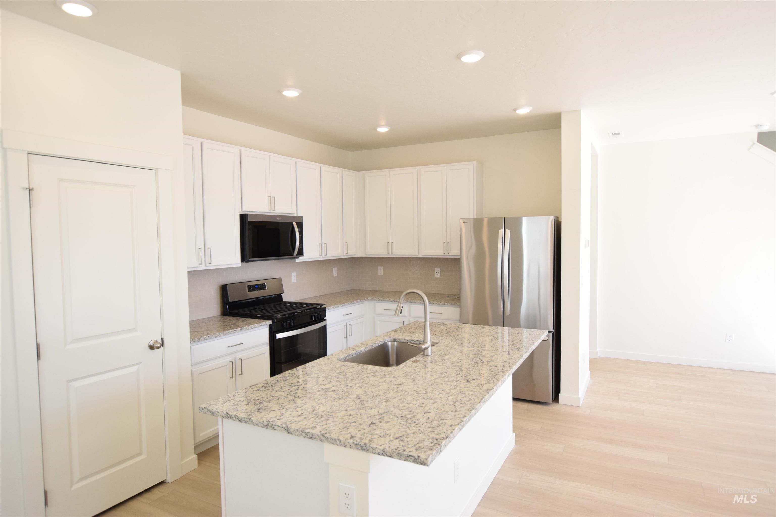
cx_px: 388
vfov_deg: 59.5
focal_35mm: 21
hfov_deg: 81.2
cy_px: 258
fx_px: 453
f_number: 4.5
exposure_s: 1/250
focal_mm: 14
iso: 800
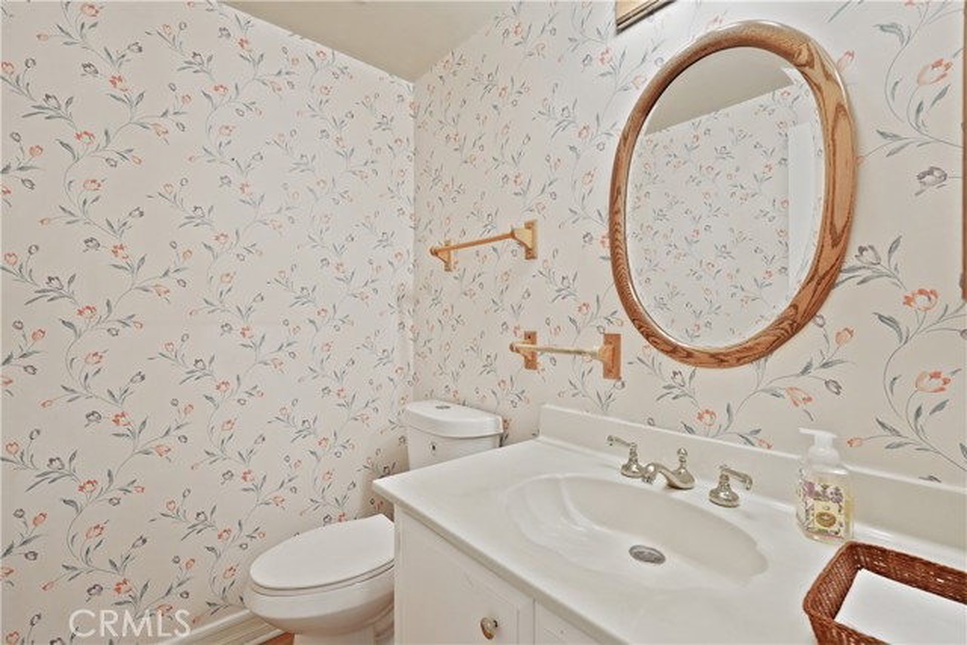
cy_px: 322
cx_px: 484
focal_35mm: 16
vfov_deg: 73.8
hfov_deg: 96.7
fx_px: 430
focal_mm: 16
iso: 1000
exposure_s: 1/15
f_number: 4.5
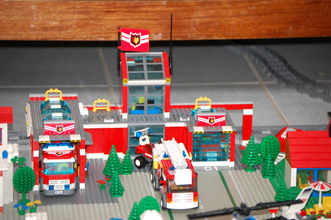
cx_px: 166
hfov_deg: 14.4
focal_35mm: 142
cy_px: 110
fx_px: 1309
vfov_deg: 9.6
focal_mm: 95
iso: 400
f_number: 4.8
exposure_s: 1/60
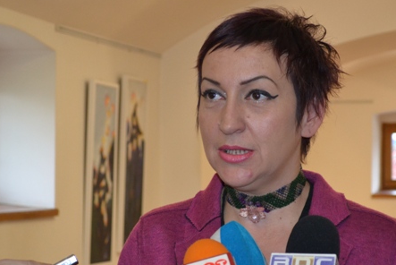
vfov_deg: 13.2
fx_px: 1145
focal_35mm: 104
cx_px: 198
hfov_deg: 19.6
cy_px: 156
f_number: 5.3
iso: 1600
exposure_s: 1/60
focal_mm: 48
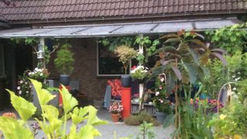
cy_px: 107
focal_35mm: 64
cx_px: 84
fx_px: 420
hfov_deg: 32.6
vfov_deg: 18.7
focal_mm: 3.3
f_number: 2.4
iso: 125
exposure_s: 1/25
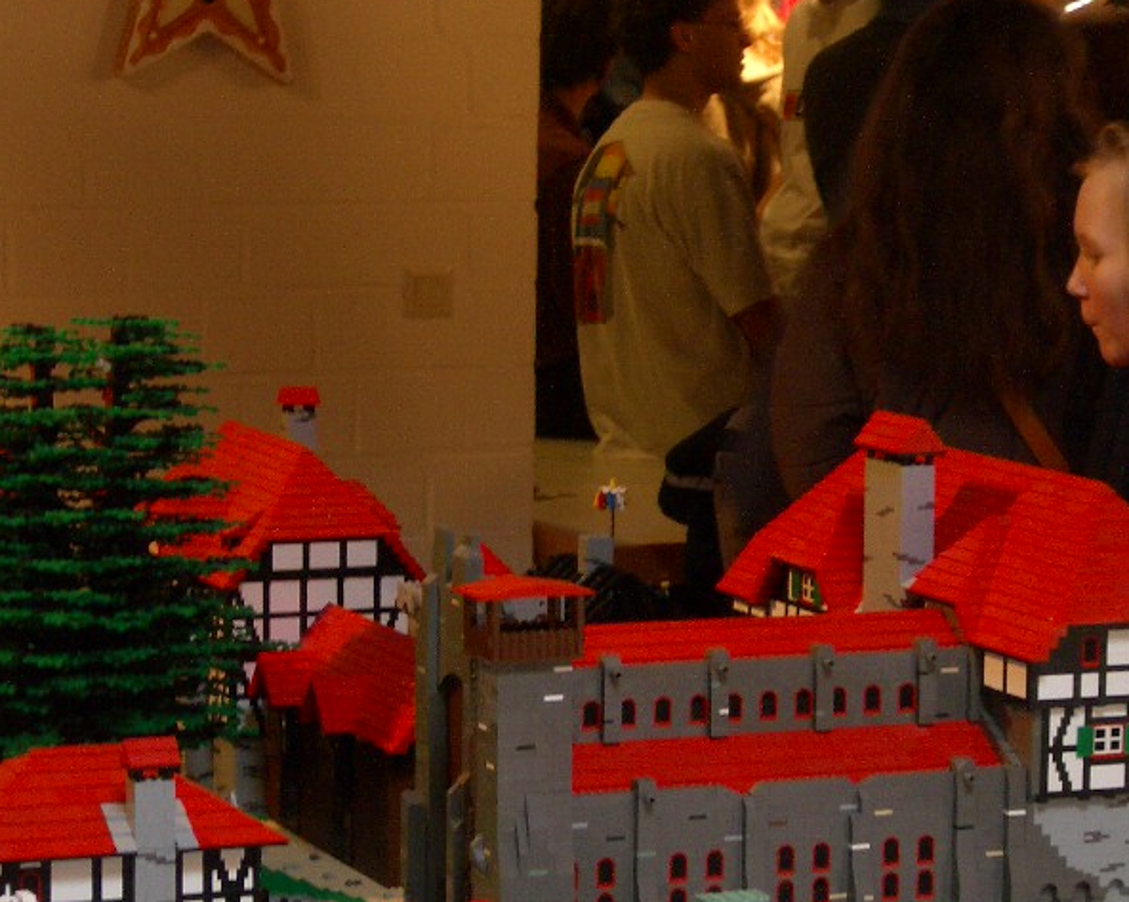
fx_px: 4175
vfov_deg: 12.3
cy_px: 584
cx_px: 465
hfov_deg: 15.4
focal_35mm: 125
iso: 100
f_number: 3.9
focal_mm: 12.2
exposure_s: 1/8
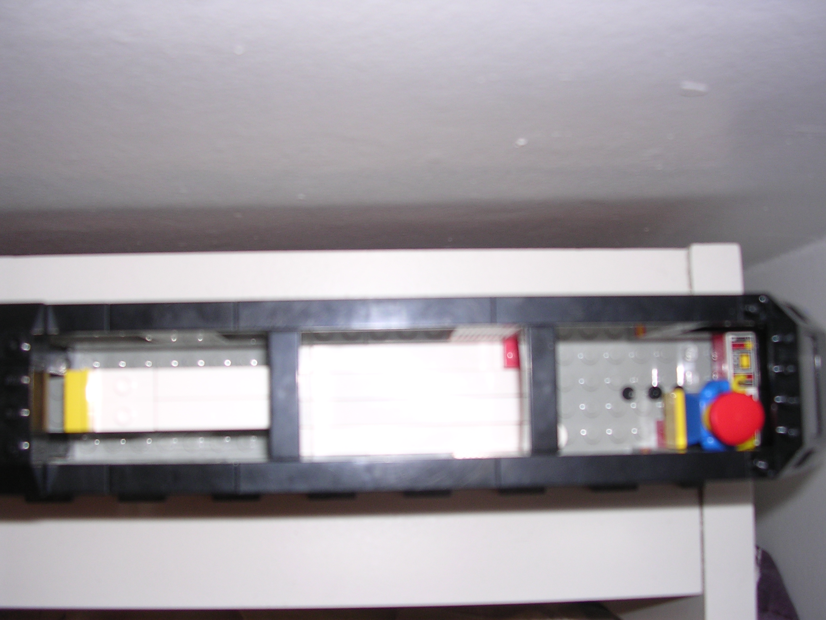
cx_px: 413
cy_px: 310
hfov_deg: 49.0
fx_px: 907
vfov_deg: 37.7
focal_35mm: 38
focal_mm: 5.8
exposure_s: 1/60.1
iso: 100
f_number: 2.8
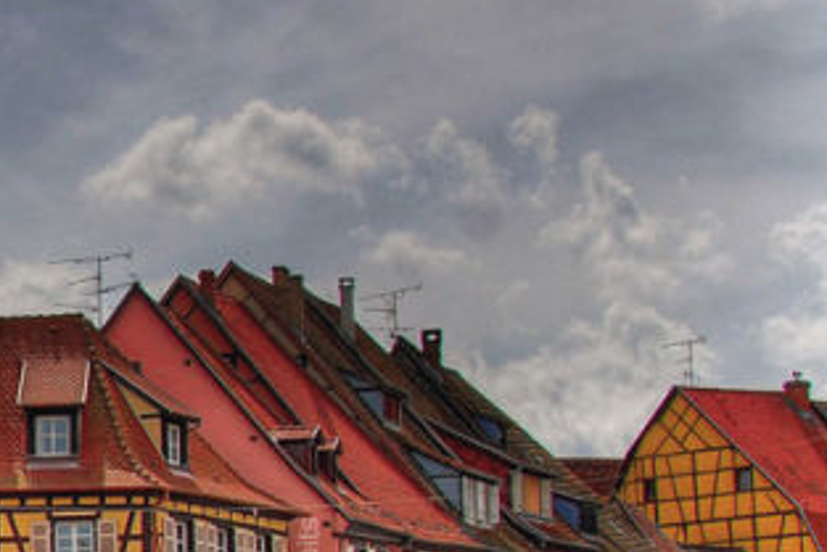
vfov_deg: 12.6
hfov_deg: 17.6
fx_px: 2482
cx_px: -275
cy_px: 514
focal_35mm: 108
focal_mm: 22
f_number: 8
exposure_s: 1/320
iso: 100
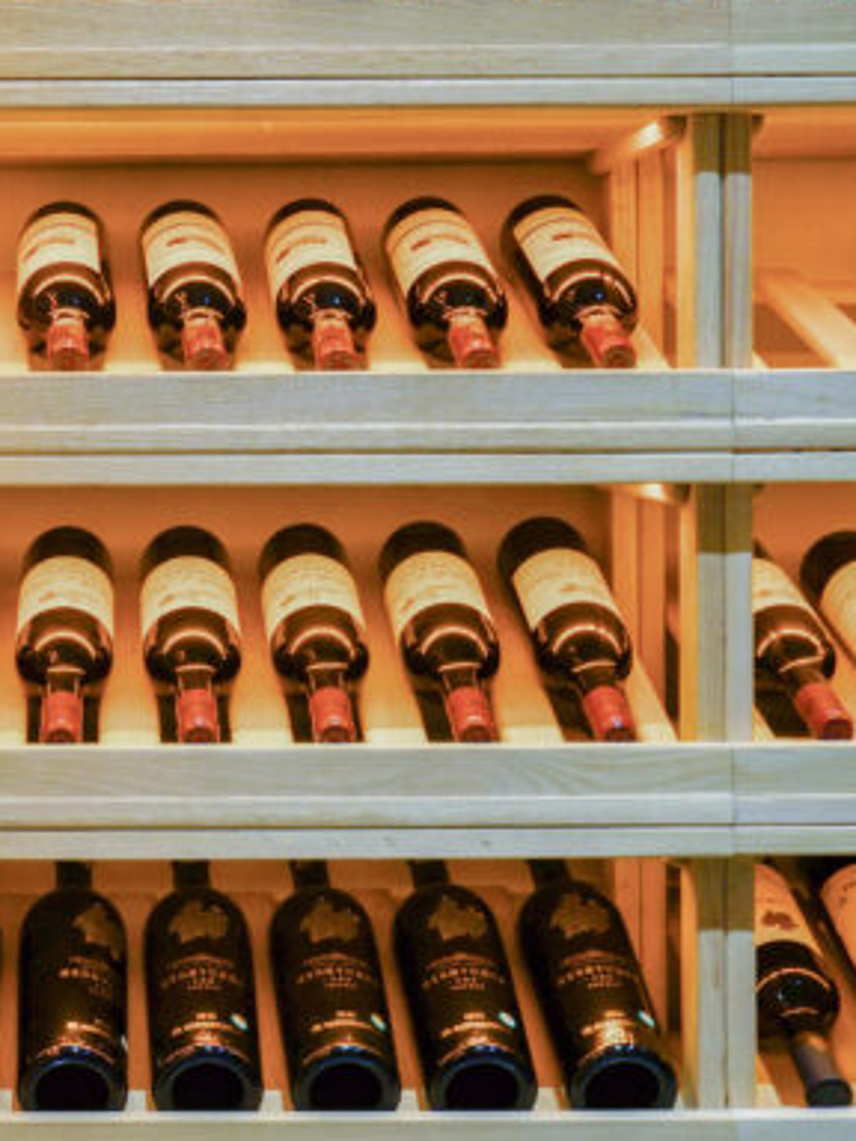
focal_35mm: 69
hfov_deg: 20.9
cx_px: 86
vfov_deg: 28.1
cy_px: 443
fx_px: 2275
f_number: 8
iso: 100
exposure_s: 2.5
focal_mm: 23
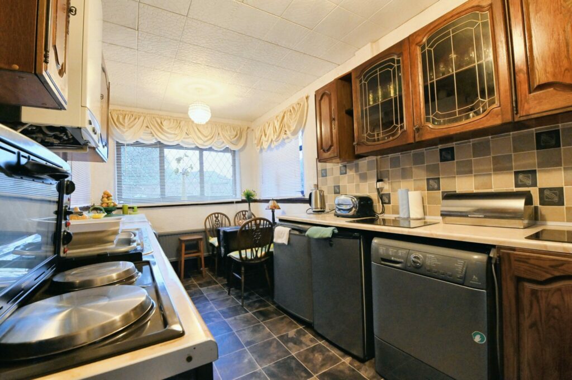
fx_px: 238
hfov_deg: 100.4
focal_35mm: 15
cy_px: 190
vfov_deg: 77.2
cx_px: 286
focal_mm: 15
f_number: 10
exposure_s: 1/20
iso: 6400
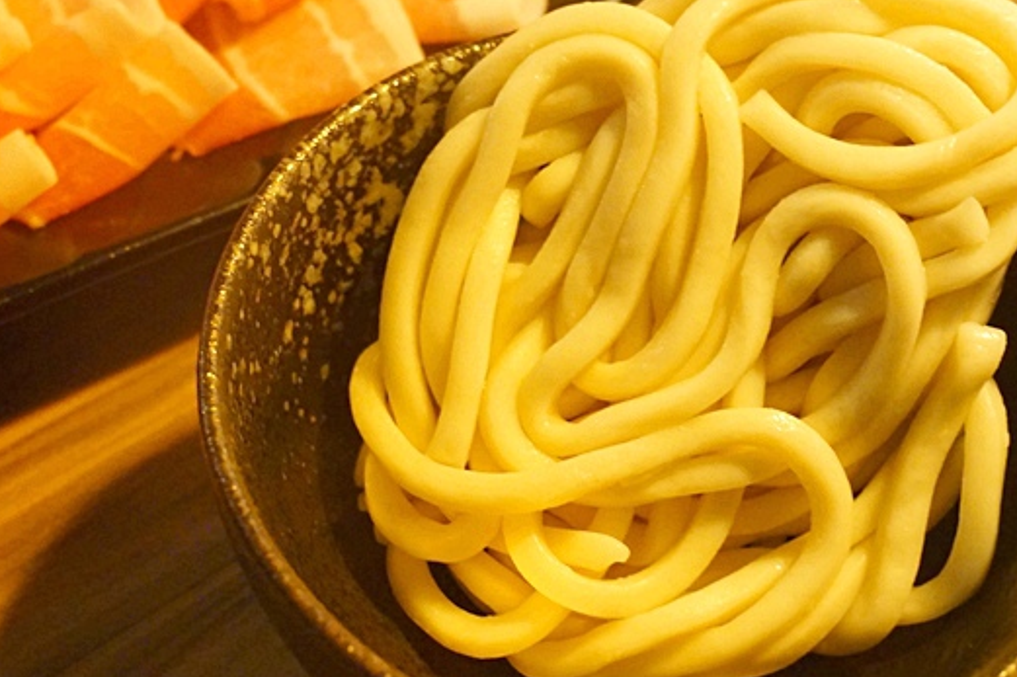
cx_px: 472
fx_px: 2535
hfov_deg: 22.7
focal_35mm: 90
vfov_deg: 15.2
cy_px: 264
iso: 3200
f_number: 5.6
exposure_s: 1/20
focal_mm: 39
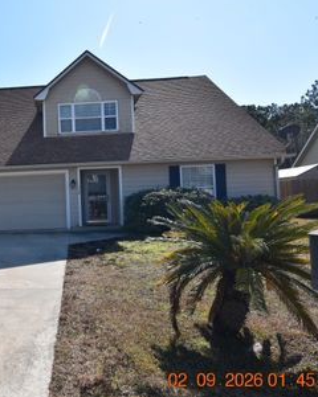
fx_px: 303
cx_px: 46
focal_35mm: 26
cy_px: 193
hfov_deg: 50.5
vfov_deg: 66.5
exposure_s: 1/250
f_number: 8
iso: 100
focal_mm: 11
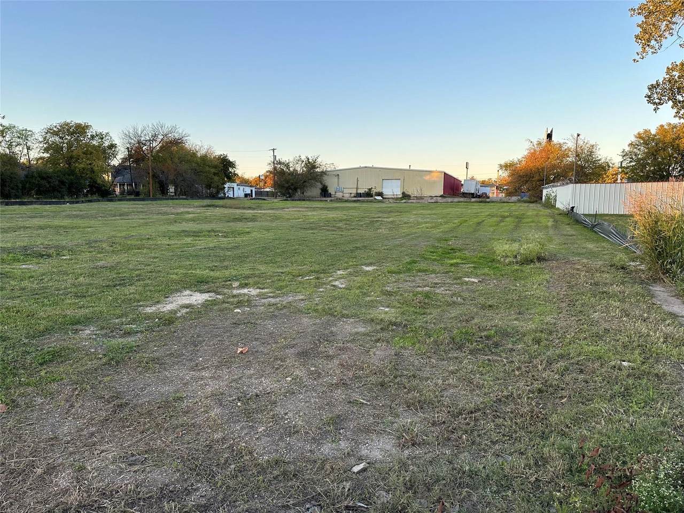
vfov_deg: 56.8
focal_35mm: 24
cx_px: 342
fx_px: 474
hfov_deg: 71.6
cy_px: 256
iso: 80
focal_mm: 6.86
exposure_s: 1/630
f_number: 1.78
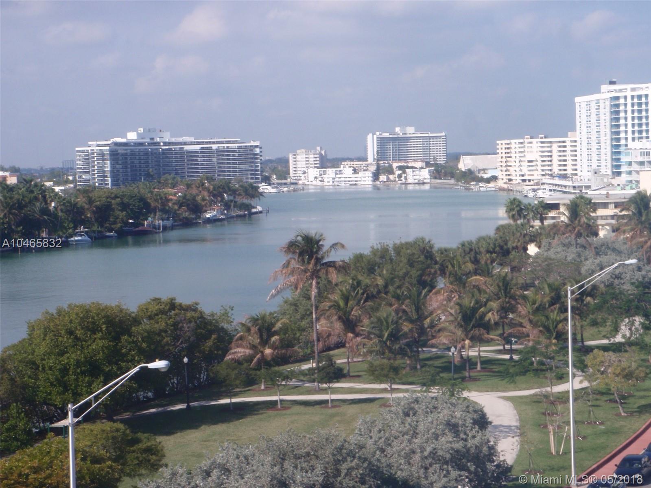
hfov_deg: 26.7
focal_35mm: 73
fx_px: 1373
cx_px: 326
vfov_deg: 20.2
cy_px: 244
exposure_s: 1/160
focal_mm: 13.18
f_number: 7.1
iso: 64
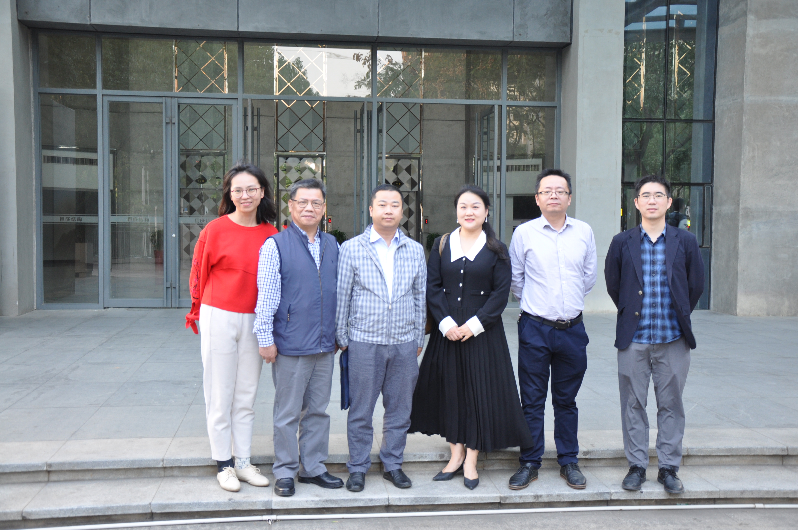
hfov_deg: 49.6
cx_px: 399
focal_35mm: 39
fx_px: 863
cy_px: 265
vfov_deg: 34.1
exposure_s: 1/25
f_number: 5
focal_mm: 26
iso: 400
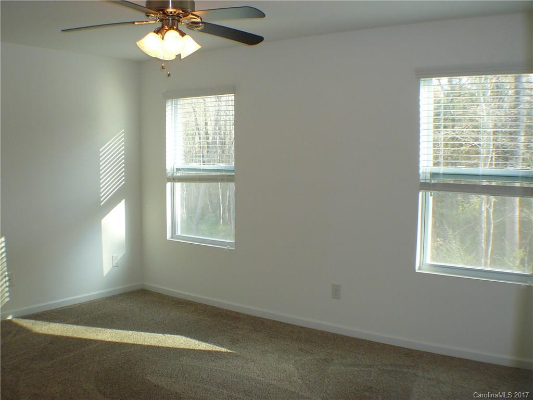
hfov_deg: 40.4
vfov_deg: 30.9
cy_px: 200
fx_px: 724
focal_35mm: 47
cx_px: 266
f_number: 3.3
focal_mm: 7
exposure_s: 1/40
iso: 100
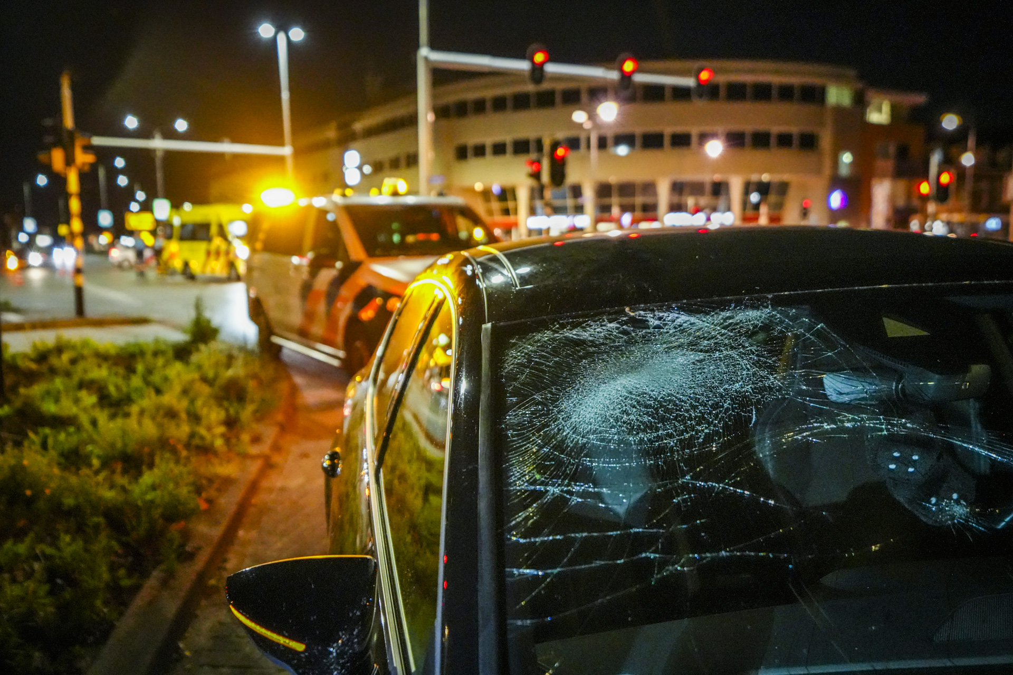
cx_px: 506
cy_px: 338
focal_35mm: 35
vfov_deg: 37.9
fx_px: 985
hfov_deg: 54.4
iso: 10000
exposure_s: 1/50
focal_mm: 35
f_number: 2.8
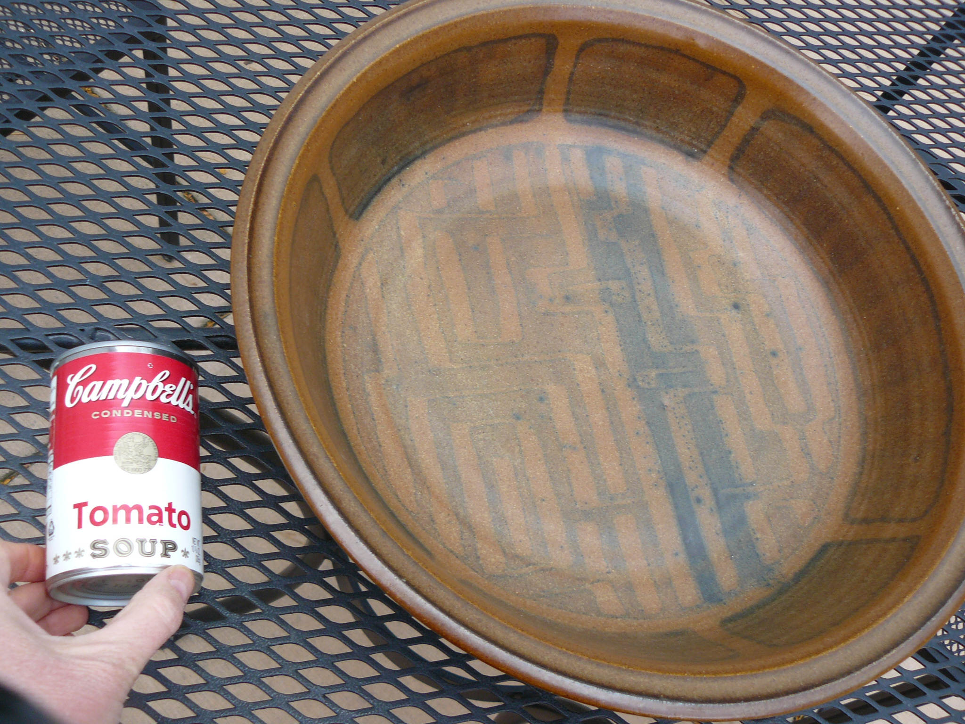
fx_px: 1004
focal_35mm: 36
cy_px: 362
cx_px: 482
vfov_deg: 39.7
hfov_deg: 51.4
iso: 100
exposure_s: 1/100
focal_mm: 6
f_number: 3.2
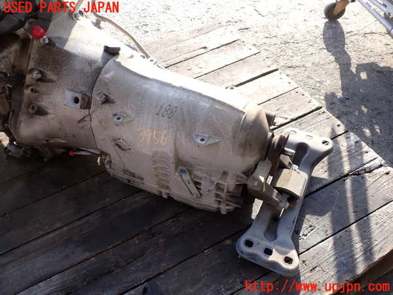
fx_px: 341
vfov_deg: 46.8
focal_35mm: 30
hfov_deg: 60.0
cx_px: 196
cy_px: 148
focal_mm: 5.4
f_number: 3.2
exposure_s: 1/125
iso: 100
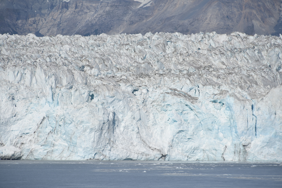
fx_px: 2350
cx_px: 141
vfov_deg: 4.6
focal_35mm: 300
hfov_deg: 6.9
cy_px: 94
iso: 100
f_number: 9
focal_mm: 300
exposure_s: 1/640
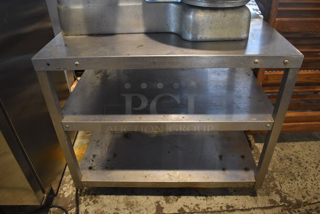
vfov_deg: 48.0
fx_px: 240
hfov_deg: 67.3
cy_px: 107
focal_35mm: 27
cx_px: 160
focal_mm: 18
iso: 1600
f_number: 3.5
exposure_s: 1/125
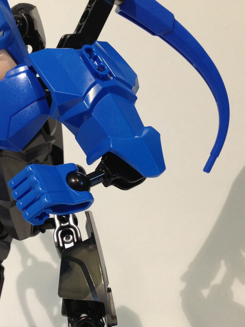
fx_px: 651
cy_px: 182
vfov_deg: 28.1
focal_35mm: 69
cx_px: 65
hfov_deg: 21.2
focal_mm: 4.28
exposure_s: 1/20
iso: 64
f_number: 2.4
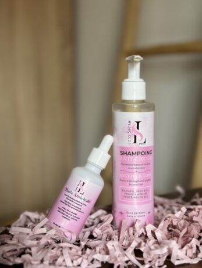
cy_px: 134
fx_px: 373
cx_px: 101
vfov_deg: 39.6
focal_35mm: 48
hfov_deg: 30.3
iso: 125
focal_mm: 6.86
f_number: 1.78
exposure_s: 1/121
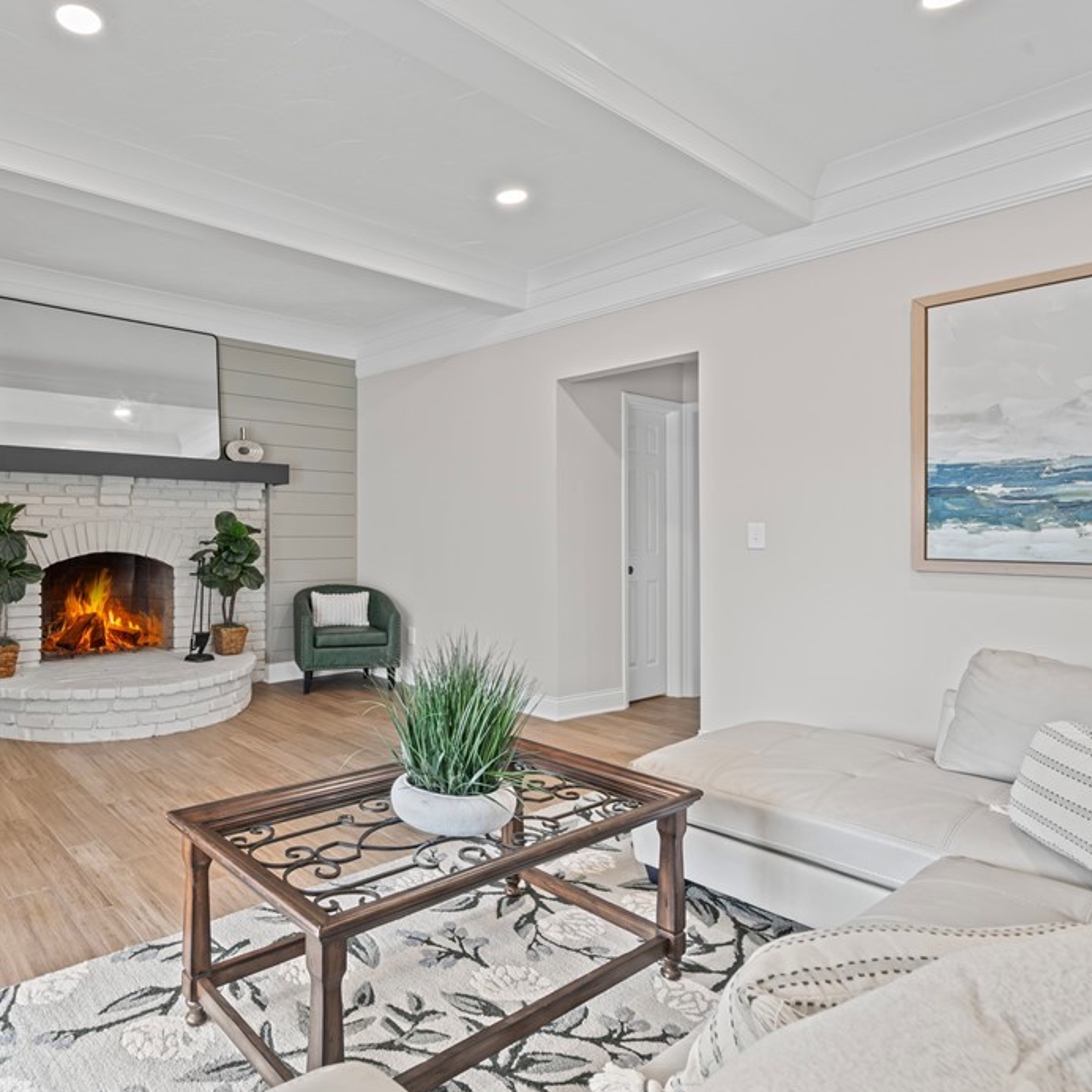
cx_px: 352
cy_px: 545
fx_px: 714
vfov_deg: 74.8
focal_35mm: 20
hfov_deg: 72.3
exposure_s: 1/2
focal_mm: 15
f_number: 9
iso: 250
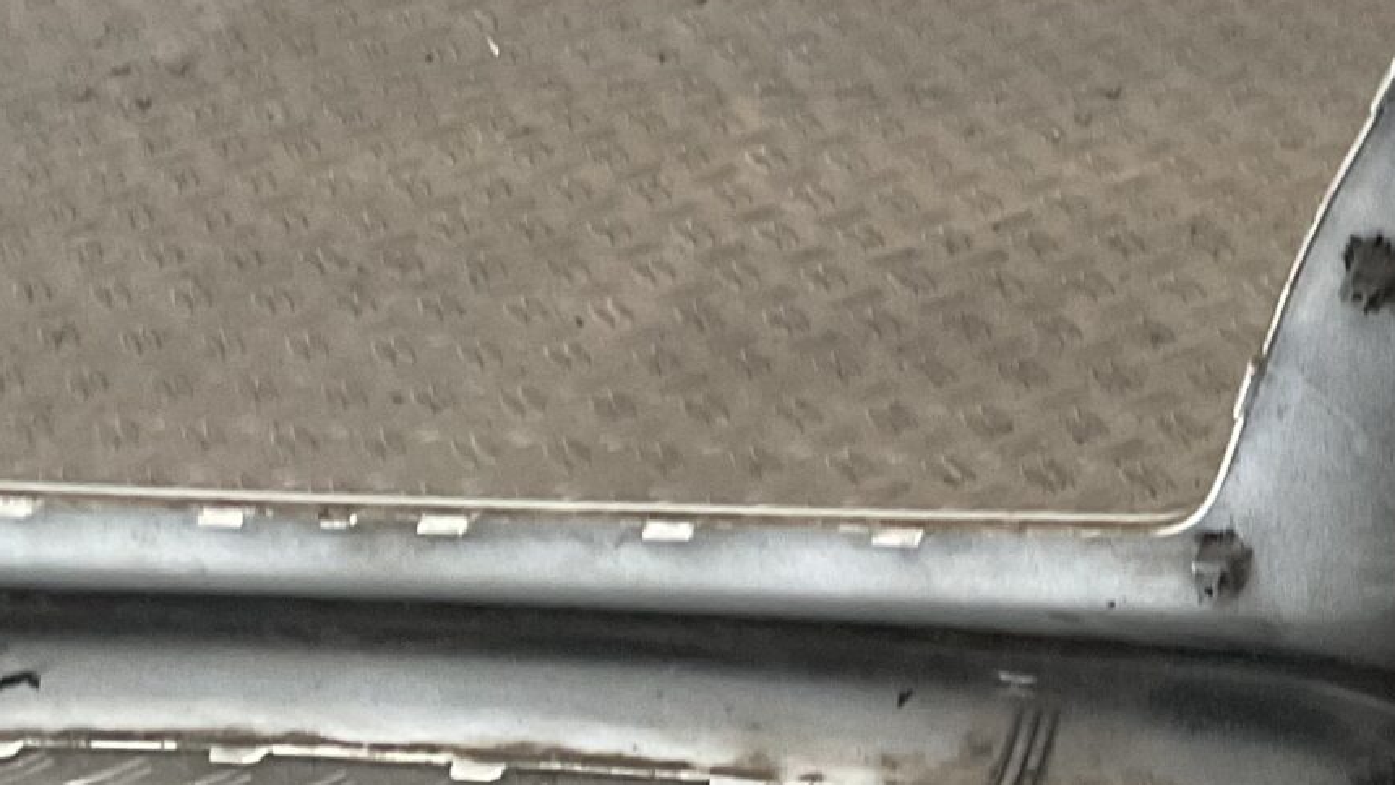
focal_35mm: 94
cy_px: 532
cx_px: 1515
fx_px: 3477
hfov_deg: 21.6
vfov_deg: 12.9
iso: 125
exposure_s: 1/50
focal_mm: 3
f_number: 1.8
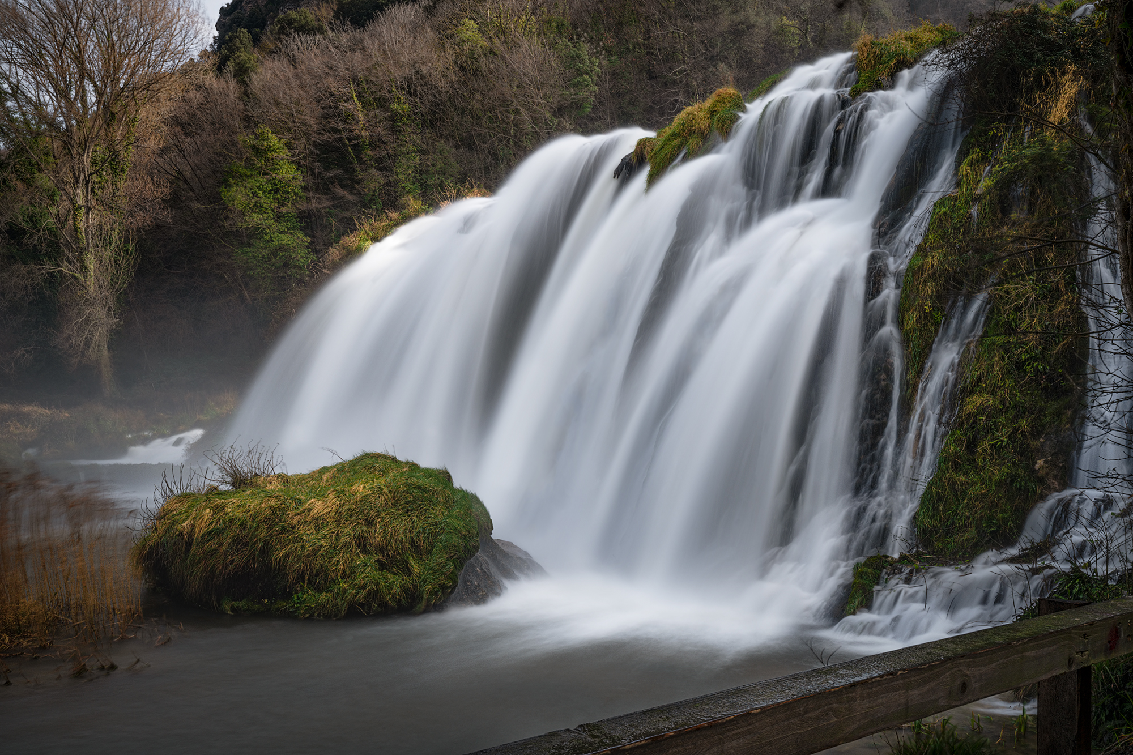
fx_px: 1070
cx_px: 566
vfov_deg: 38.9
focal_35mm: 34
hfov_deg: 55.8
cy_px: 378
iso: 64
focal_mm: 34
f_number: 20
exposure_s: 4
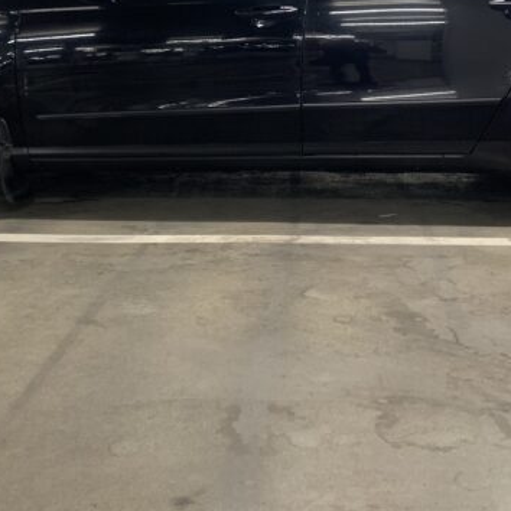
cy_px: 92
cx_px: 306
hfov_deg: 32.7
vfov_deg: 31.8
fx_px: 868
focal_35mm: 52
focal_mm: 4.25
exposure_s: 1/50
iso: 200
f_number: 1.8
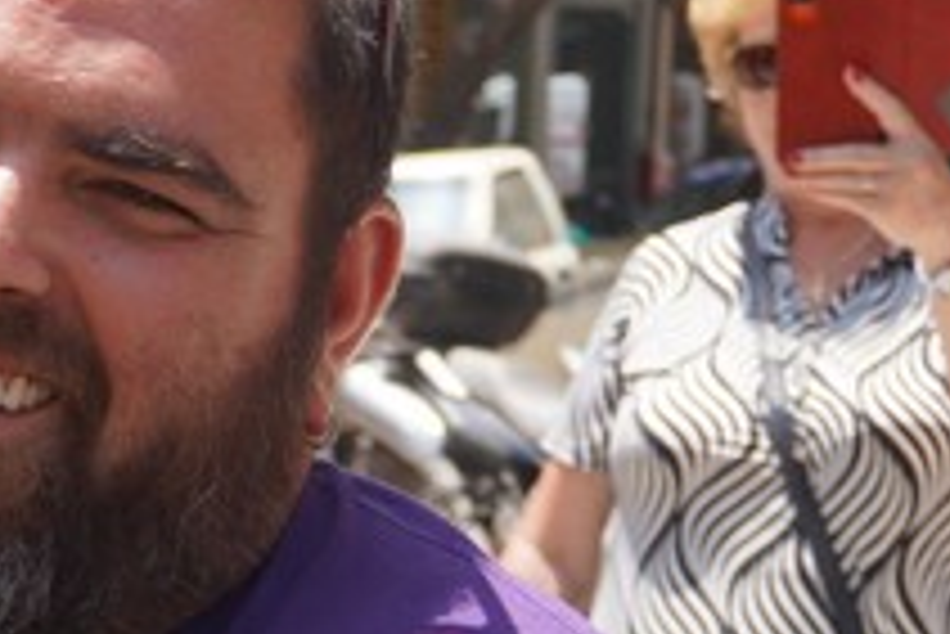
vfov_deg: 8.5
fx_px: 4229
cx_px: -914
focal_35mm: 160
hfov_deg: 11.6
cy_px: 814
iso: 100
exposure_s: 1/250
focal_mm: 25
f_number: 4.5
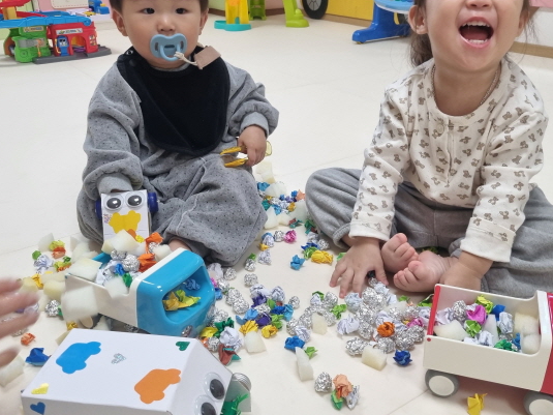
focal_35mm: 35
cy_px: 181
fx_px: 559
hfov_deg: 52.6
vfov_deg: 40.6
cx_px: 290
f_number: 1.8
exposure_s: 1/120
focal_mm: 5.4
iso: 125
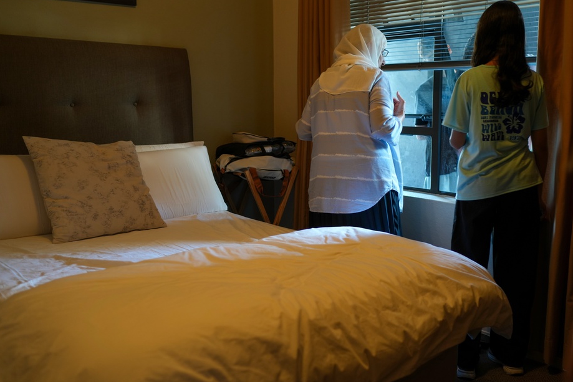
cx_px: 301
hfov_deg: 49.5
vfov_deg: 34.2
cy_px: 187
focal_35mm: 39
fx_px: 621
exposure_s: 1/30
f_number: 2
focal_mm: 35
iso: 500
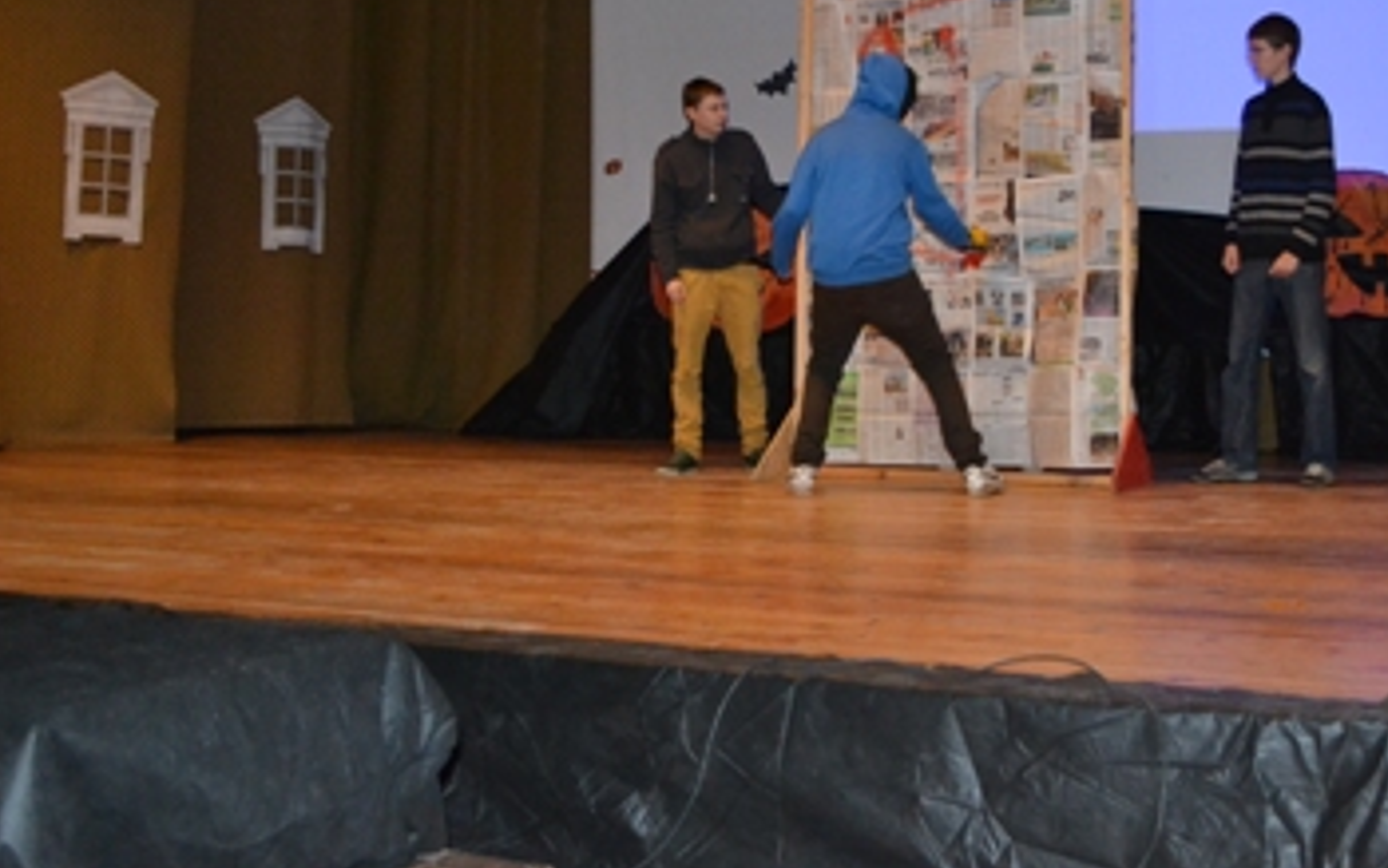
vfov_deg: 27.3
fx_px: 1778
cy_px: 299
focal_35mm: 47
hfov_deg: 42.3
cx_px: 861
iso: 3200
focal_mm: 24
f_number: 4
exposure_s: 1/60
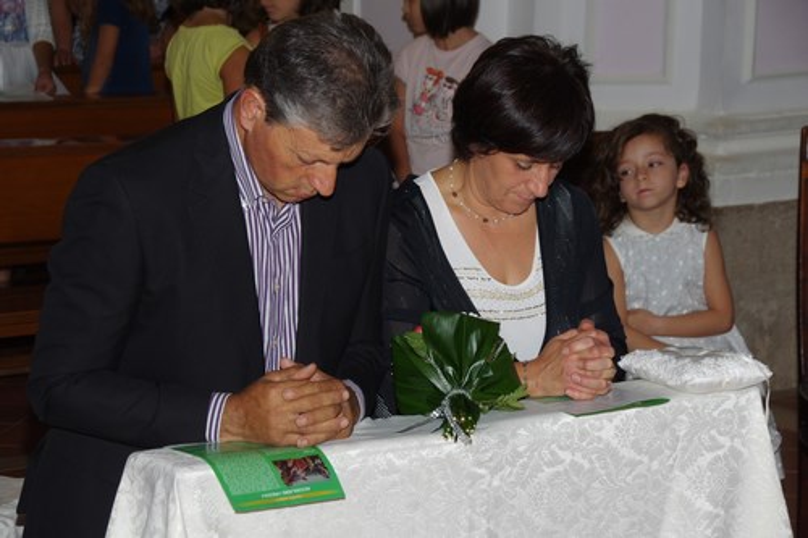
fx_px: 2446
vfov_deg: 12.6
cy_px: 269
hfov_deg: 18.8
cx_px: 404
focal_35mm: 109
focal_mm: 73
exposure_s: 1/60
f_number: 8
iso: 400
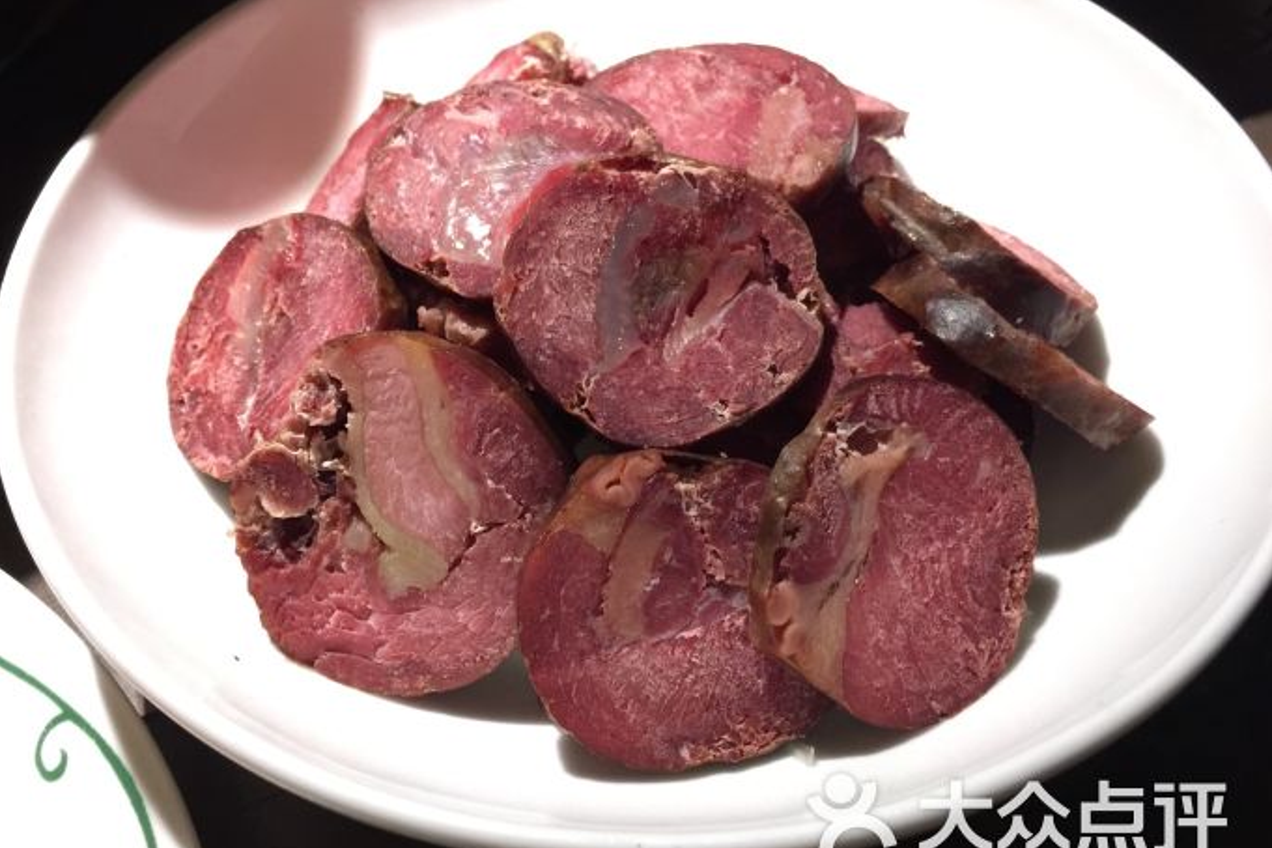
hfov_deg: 60.3
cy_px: 425
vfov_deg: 42.3
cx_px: 622
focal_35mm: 31
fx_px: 1095
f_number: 2.2
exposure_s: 1/8
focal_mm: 4.15
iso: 160
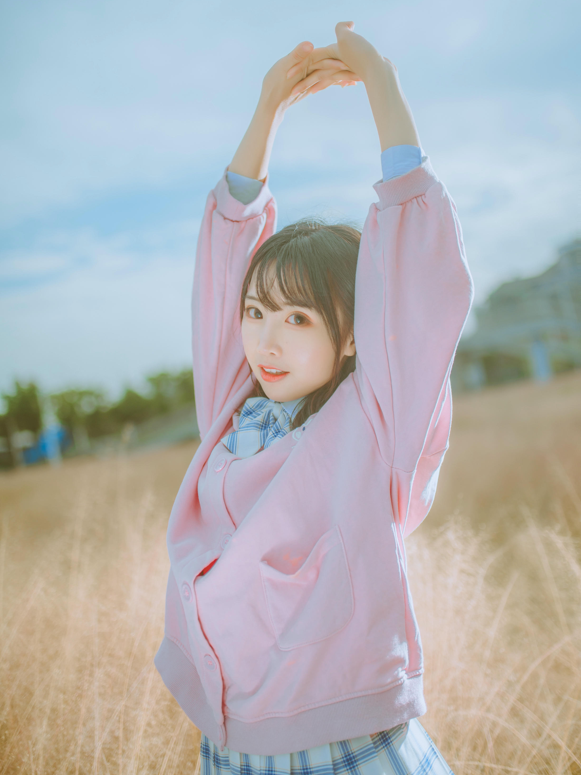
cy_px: 372
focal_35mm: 38
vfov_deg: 49.0
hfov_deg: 37.7
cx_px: 290
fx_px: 850
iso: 64
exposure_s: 1/5000
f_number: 1.4
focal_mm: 35
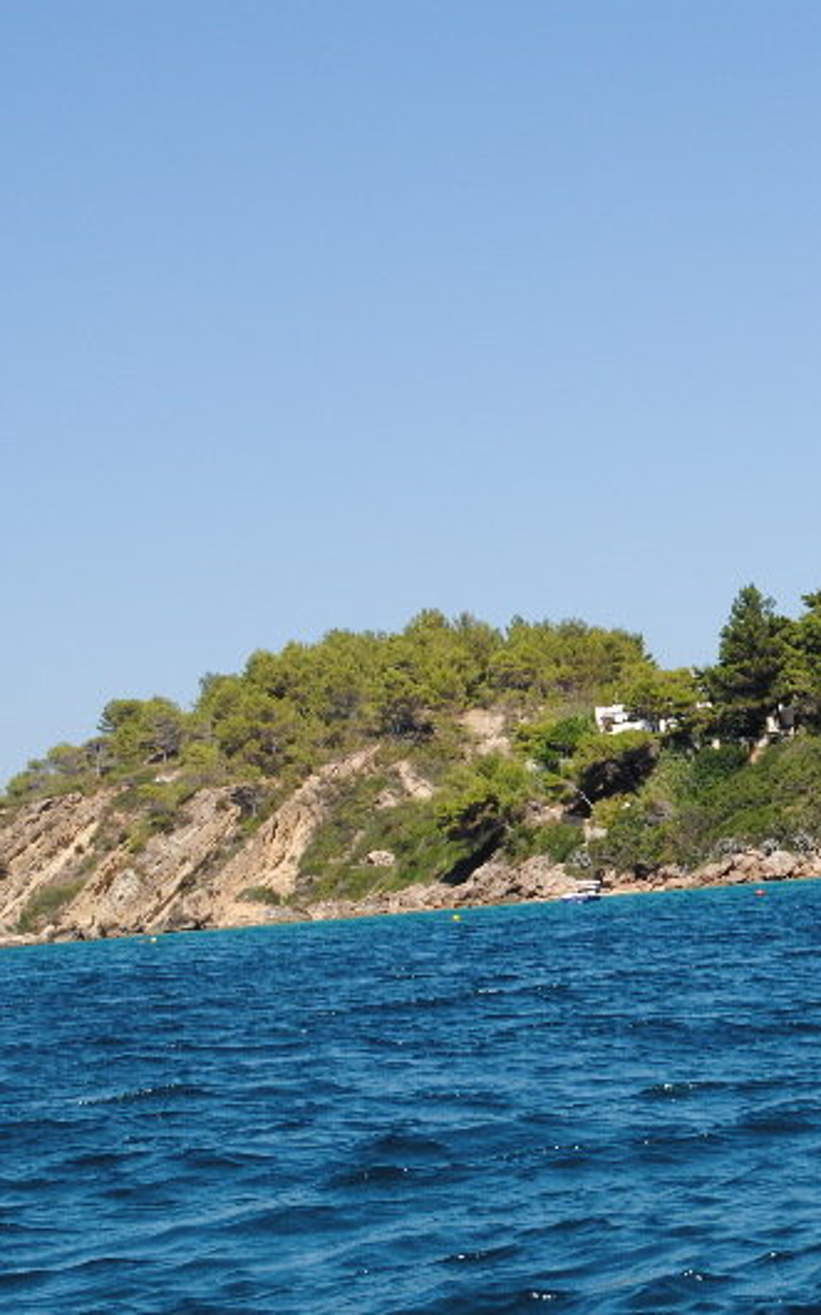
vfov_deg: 21.4
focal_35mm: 97
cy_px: 658
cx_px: 950
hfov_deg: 13.2
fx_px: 3474
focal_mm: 42
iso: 100
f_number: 8
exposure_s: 1/250
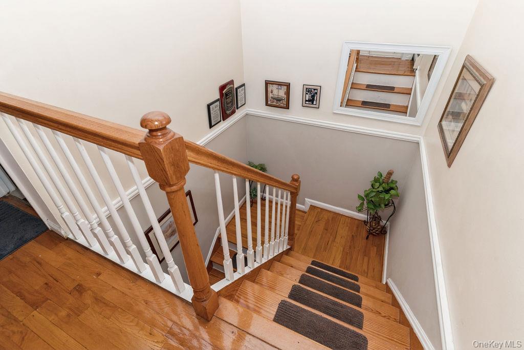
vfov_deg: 70.5
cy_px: 175
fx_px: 247
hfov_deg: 93.3
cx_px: 262
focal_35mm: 17
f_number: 8
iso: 400
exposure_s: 1/160
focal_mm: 17
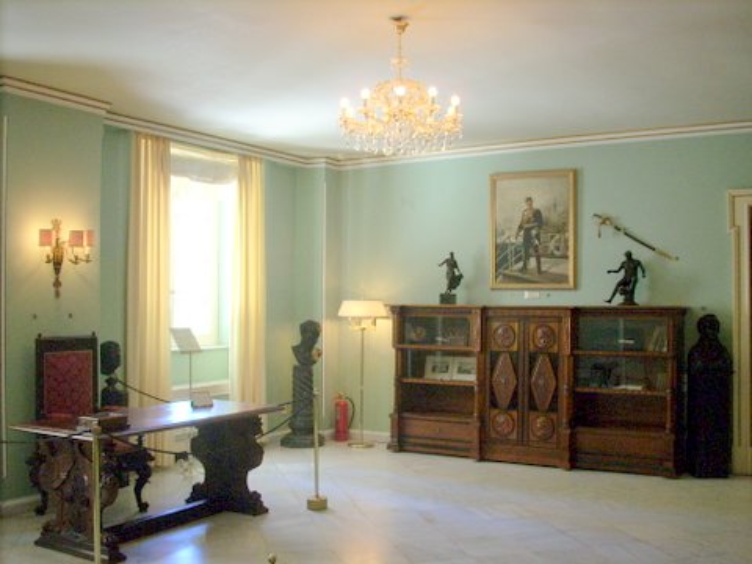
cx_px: 376
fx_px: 804
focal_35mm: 37
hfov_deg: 50.1
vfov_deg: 38.7
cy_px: 282
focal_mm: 6.2
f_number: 2.8
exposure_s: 1/30
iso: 200
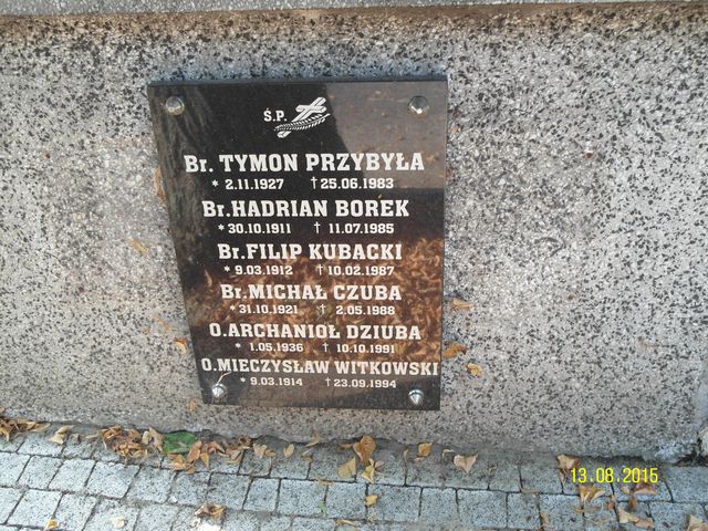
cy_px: 266
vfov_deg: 39.7
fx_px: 736
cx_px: 354
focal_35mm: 36
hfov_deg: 51.4
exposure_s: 1/60
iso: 100
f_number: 3
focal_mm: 7.8
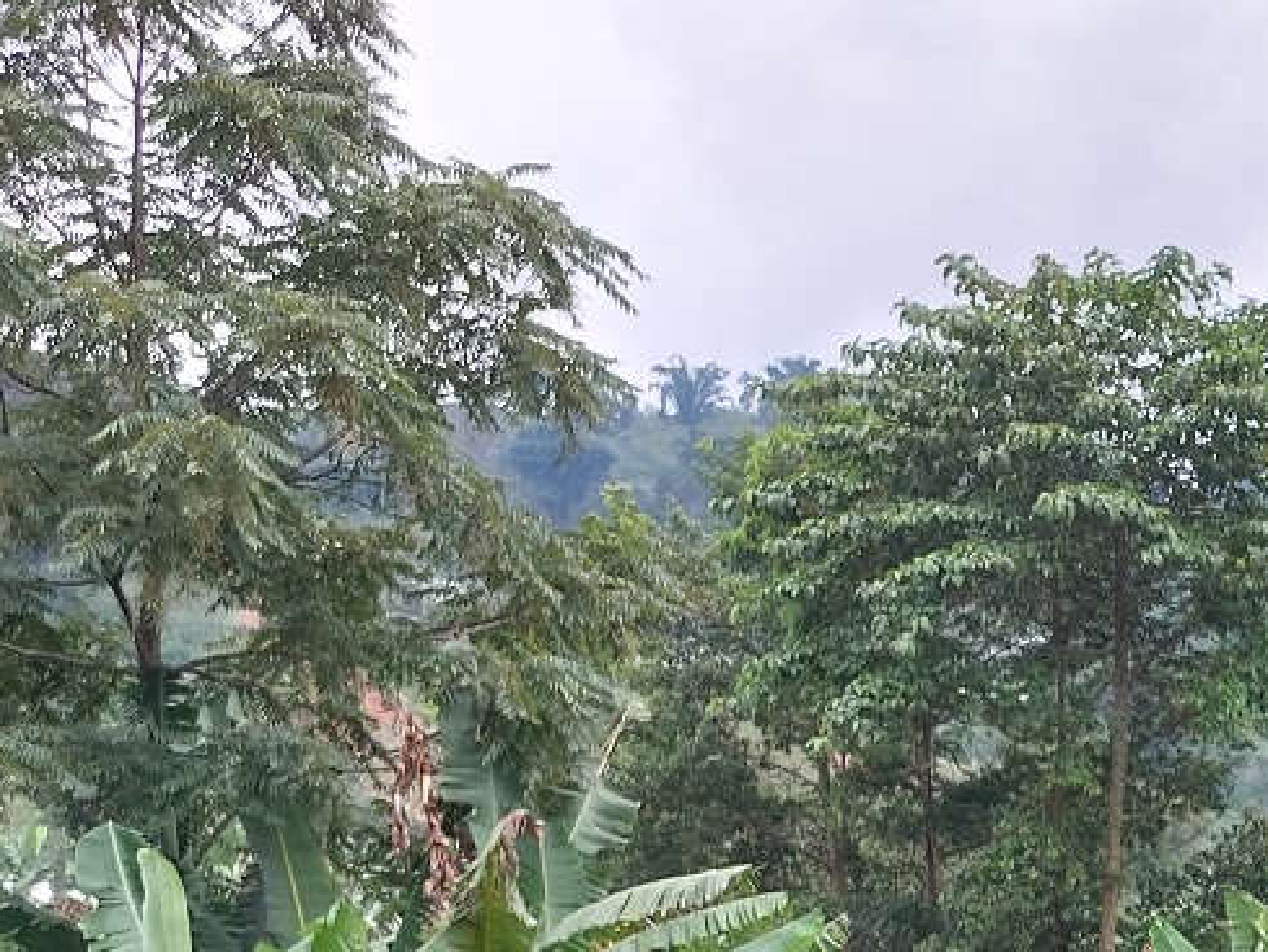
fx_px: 2601
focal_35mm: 71
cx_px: 1527
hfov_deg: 24.7
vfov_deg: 19.1
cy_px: 1265
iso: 25
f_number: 1.8
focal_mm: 5.23
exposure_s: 1/386
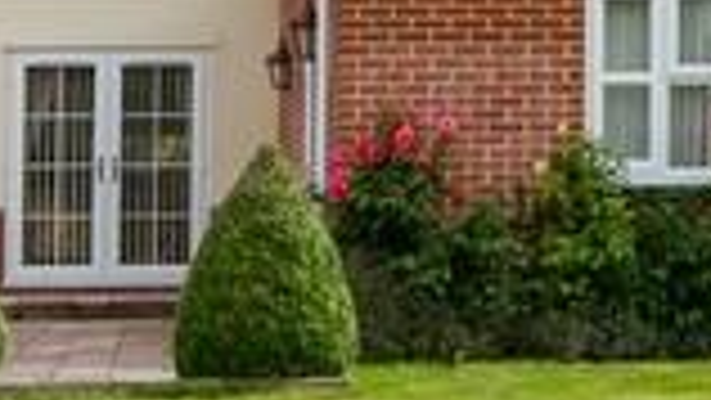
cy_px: 7
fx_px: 2565
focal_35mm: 136
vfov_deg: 8.9
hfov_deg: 15.7
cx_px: 234
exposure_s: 1/250
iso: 160
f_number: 9
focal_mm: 13.6
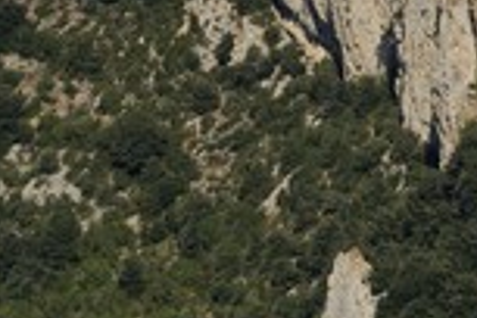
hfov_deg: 3.8
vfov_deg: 2.5
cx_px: 518
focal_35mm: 548
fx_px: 7260
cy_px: -41
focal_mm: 200
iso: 400
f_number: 8
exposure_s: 1/1250
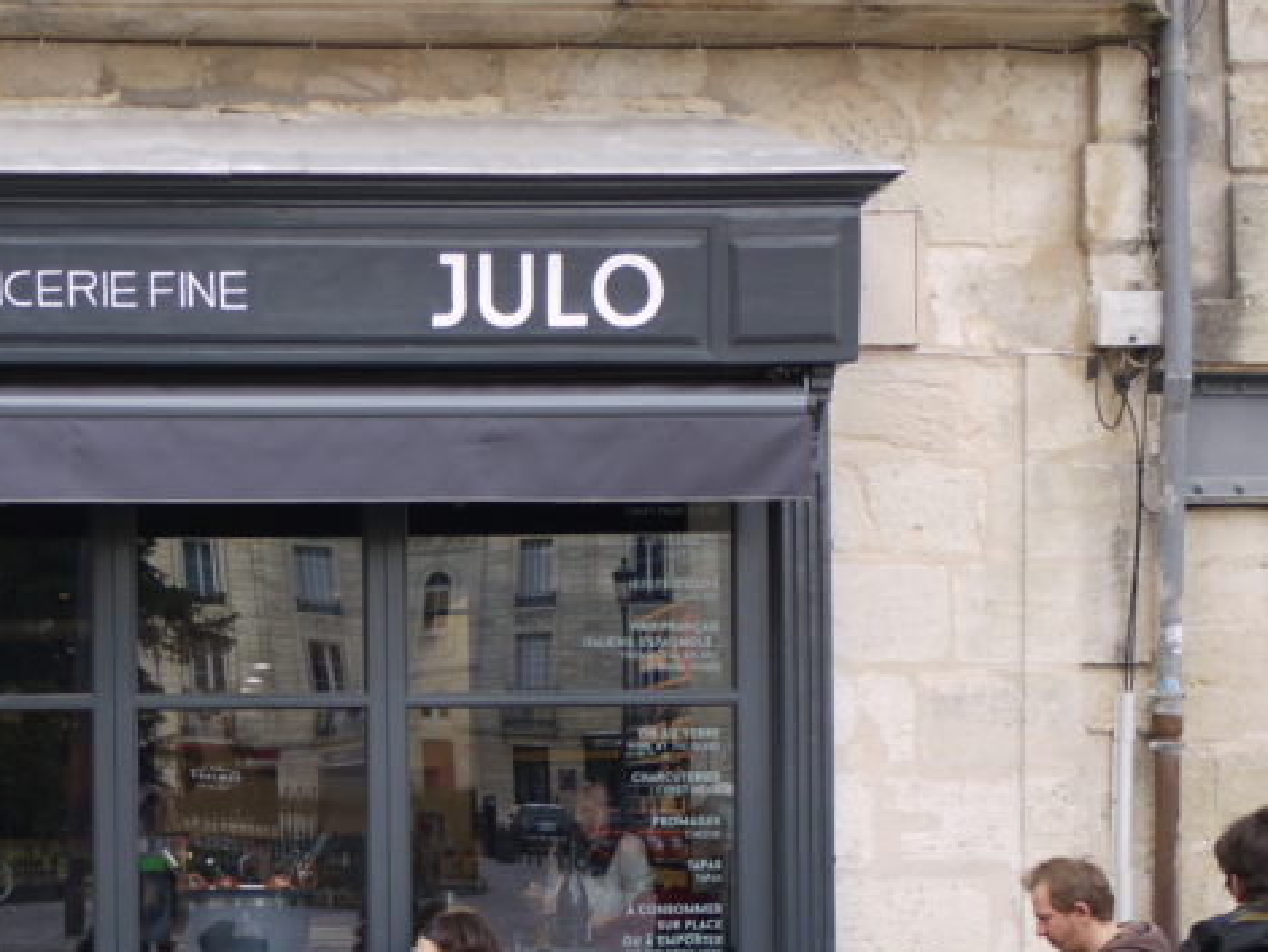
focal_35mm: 61
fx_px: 2236
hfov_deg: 31.1
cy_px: 787
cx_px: 318
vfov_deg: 23.6
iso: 100
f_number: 3.5
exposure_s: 1/80
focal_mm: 14
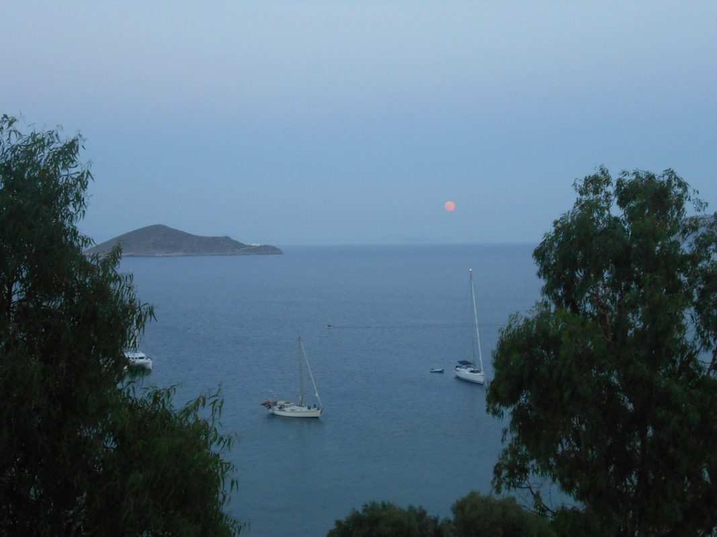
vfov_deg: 29.7
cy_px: 268
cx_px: 358
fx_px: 1015
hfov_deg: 38.9
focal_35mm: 49
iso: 400
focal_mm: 8.8
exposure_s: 1/20
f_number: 4.8
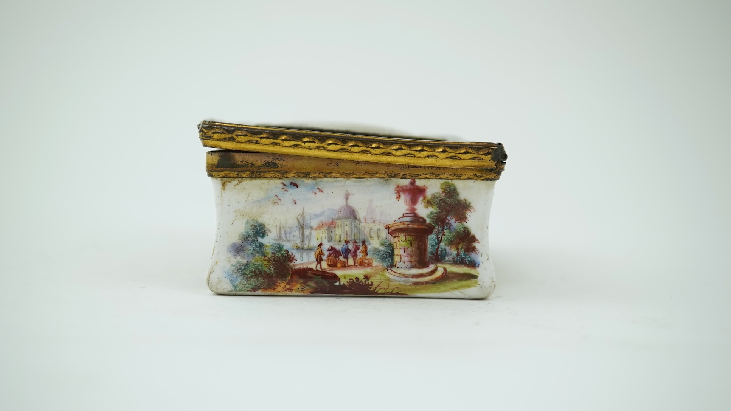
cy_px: 219
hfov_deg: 42.9
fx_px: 930
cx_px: 364
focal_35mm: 48
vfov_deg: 24.9
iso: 250
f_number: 7.1
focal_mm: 30
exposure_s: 1/50
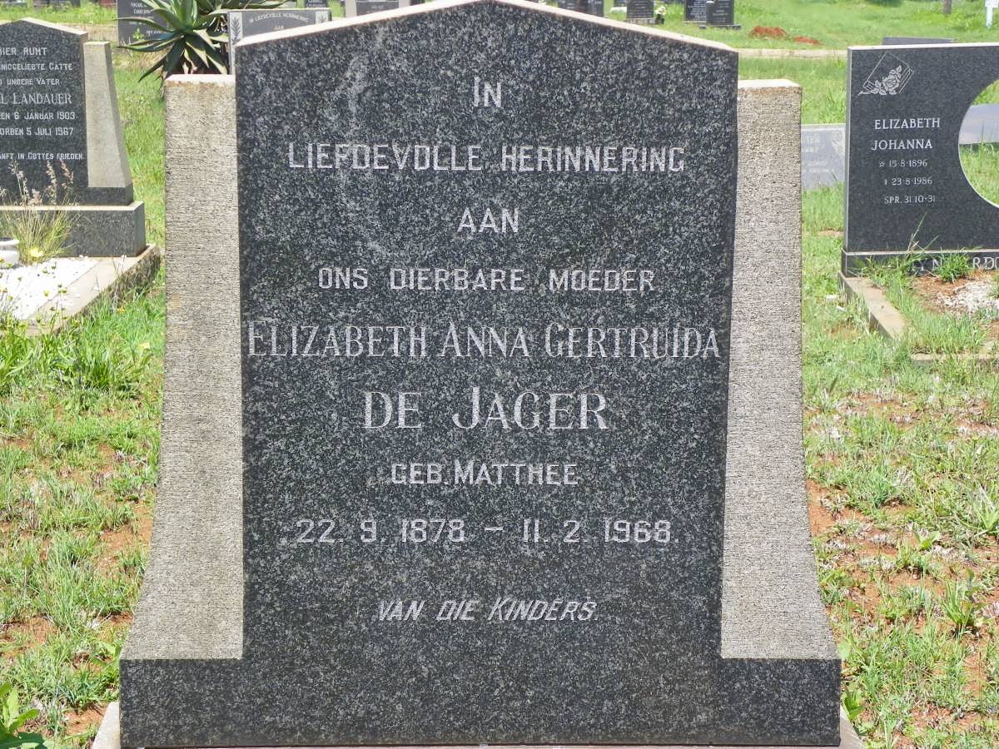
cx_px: 500
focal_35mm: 83
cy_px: 374
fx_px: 2395
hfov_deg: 23.6
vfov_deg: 17.8
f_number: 4.5
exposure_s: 1/200
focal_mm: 14.7
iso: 64
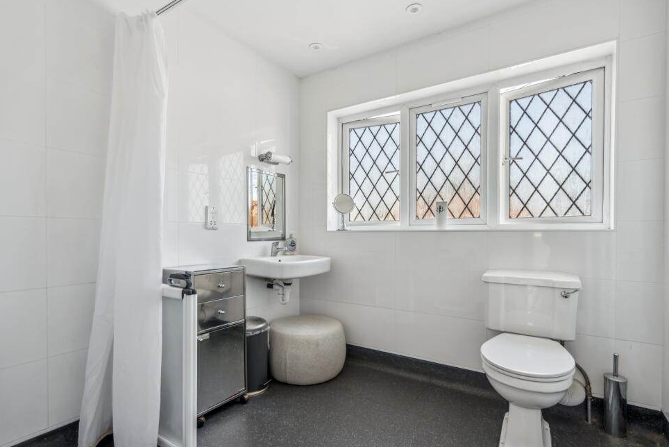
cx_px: 334
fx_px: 316
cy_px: 235
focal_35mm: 17
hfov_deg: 93.2
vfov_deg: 70.5
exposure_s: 1/160
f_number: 5.6
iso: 640
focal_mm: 16
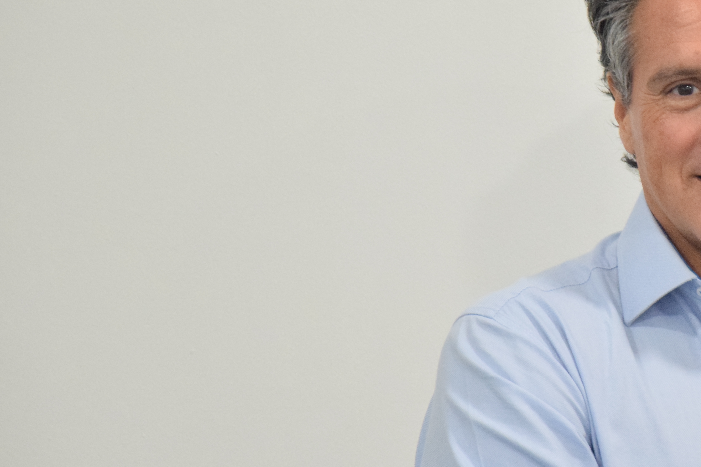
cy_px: 217
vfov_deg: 3.4
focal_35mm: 410
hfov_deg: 5.0
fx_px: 7983
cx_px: 621
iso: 2500
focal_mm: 140
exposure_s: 1/125
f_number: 5.6
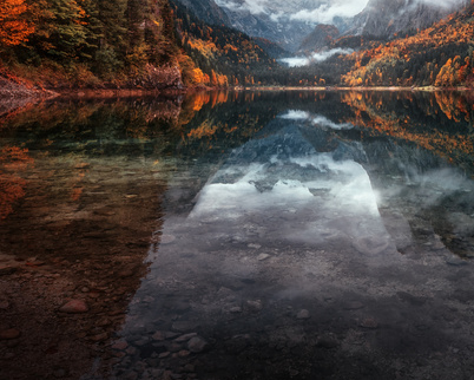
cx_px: 401
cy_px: 90
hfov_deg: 47.7
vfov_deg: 40.9
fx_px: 491
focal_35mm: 35
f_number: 13
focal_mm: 15
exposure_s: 1/90
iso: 100
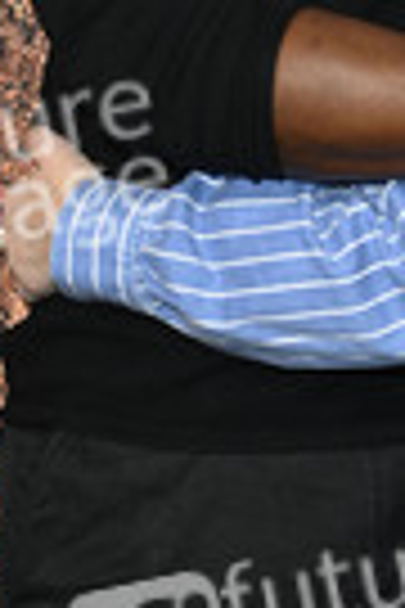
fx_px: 3105
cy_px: -36
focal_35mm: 184
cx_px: 428
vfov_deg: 11.0
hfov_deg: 7.4
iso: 1000
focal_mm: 62
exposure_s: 1/250
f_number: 5.6
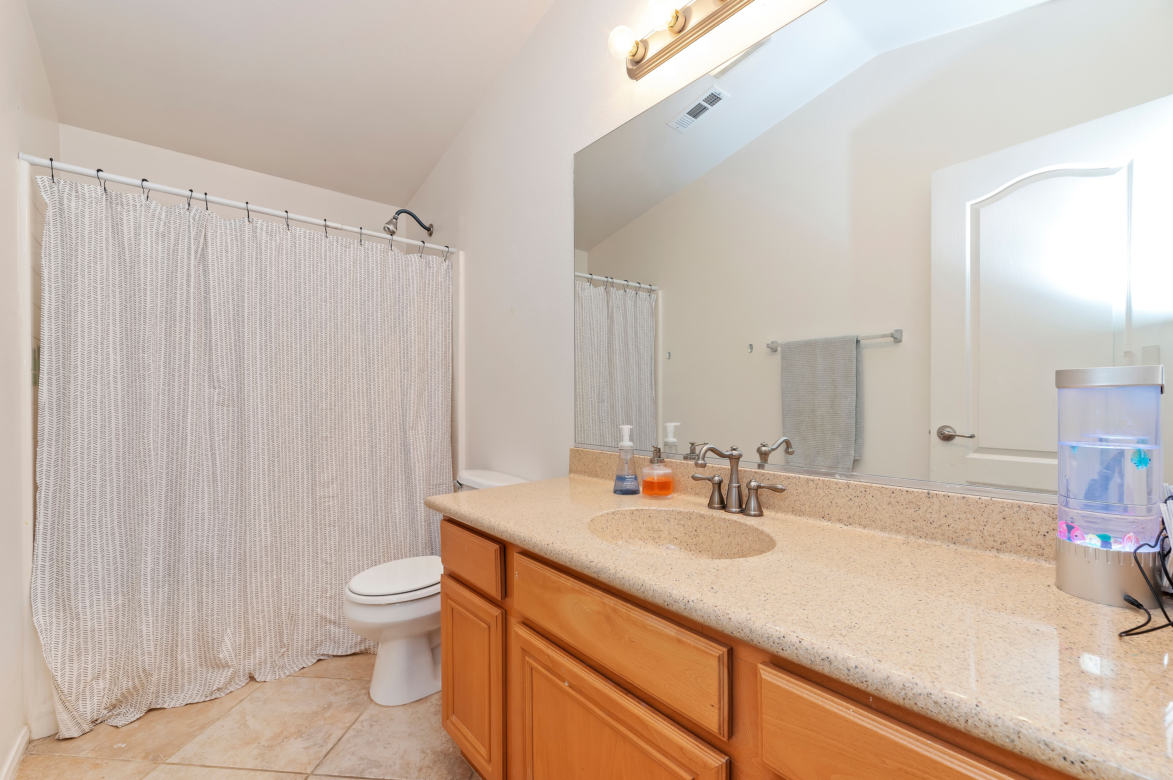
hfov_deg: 104.3
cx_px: 586
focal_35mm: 14
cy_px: 390
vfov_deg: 81.1
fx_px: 456
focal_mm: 14
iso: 500
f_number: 10
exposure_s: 1/4
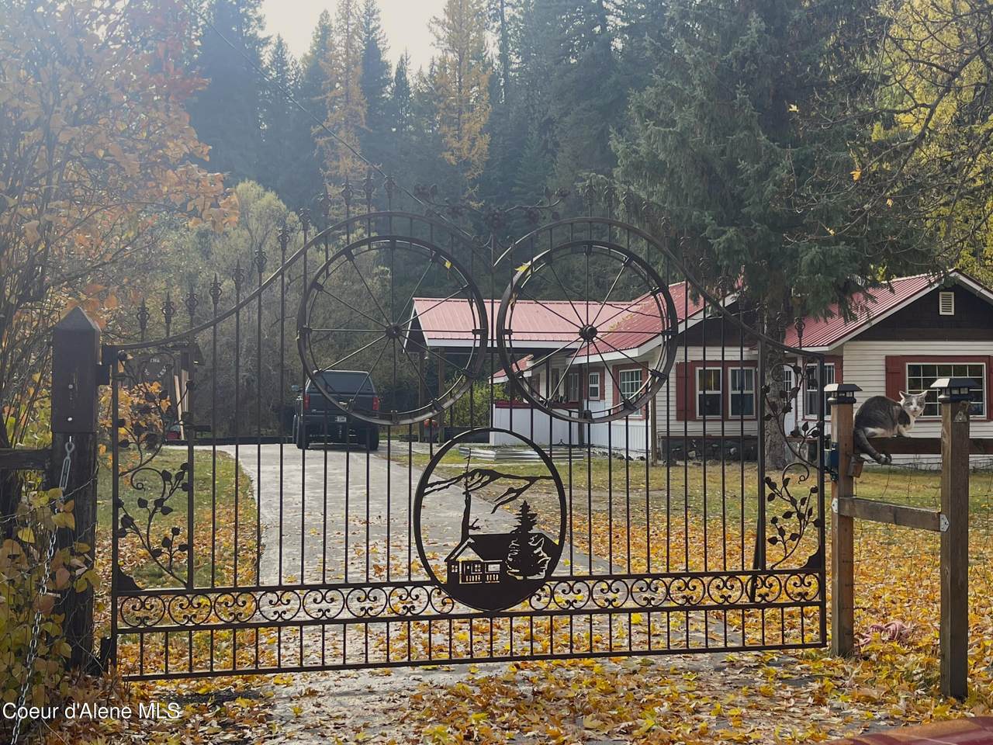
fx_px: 1205
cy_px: 372
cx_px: 496
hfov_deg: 44.8
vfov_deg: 34.3
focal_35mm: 42
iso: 32
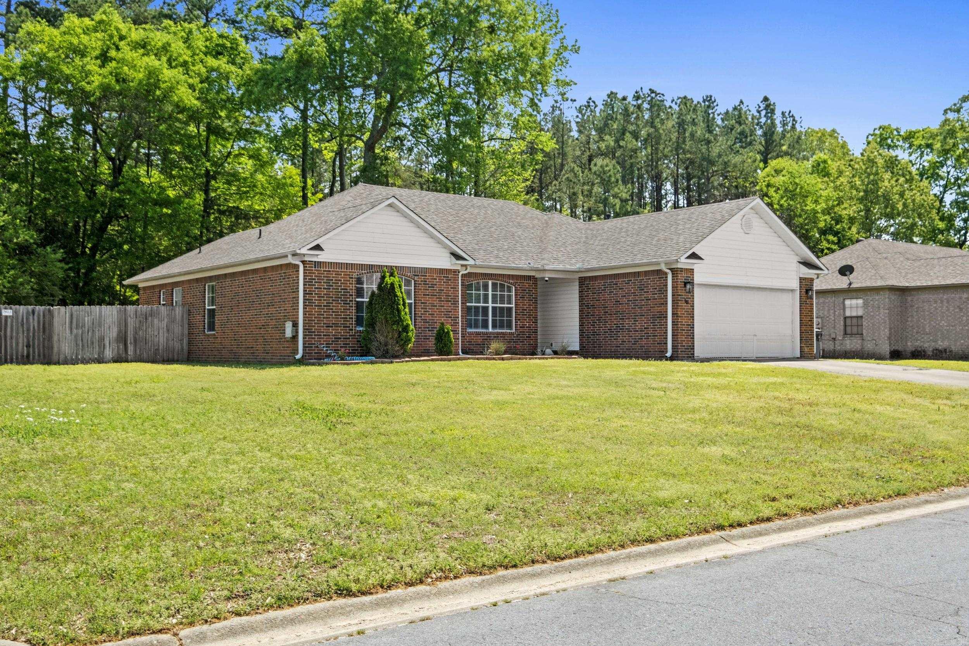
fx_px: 969
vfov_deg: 36.9
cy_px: 323
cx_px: 484
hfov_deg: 53.1
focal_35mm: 36
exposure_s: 1/60
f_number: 10
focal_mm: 24
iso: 400
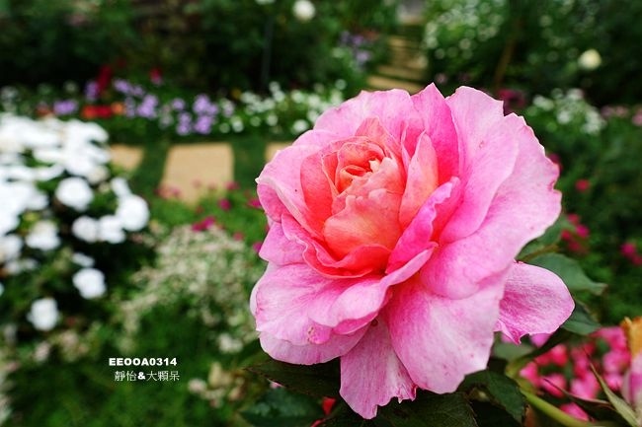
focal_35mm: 24
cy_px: 214
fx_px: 428
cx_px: 321
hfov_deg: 73.8
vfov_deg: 53.1
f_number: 4
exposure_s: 1/400
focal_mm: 8.8
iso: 125
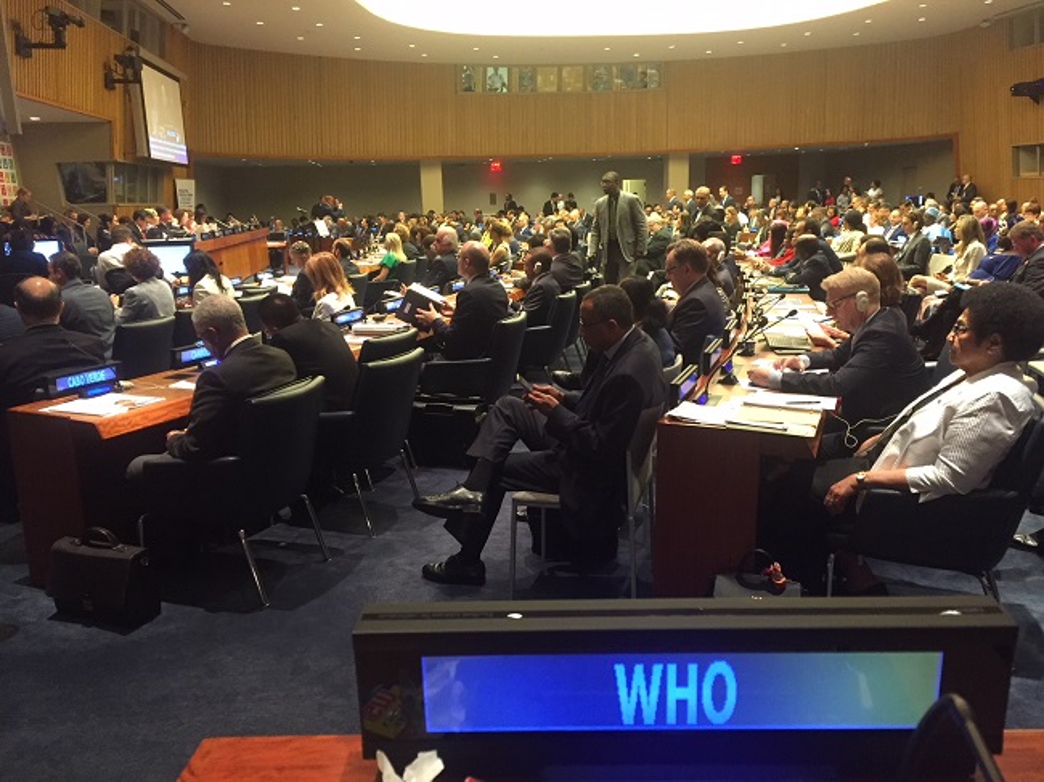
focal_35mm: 29
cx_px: 522
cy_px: 391
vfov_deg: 48.2
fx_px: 874
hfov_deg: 61.7
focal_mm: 4.15
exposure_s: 1/30
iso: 250
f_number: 2.2
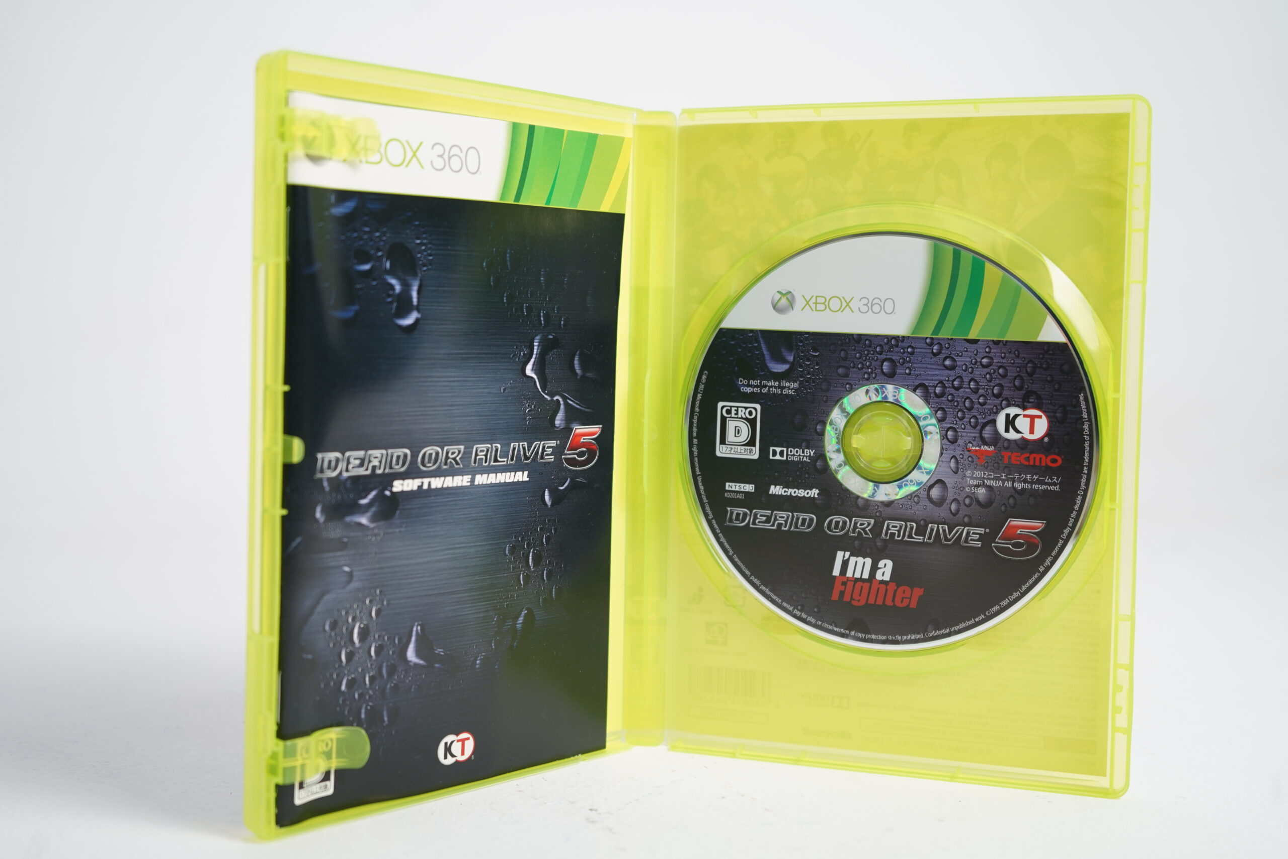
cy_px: 430
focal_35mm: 42
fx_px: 1503
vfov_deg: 31.9
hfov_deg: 46.4
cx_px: 644
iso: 400
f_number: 4.5
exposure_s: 1/50
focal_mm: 42
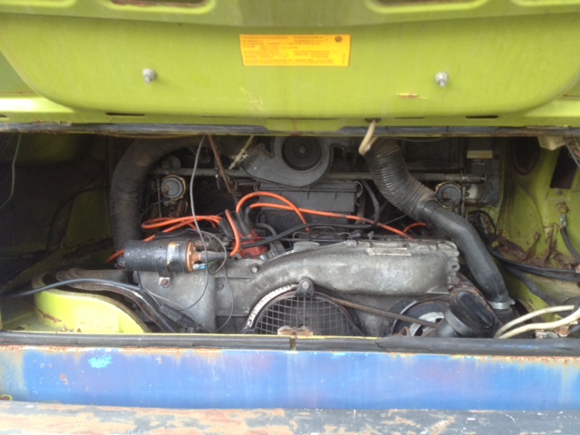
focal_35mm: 35
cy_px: 218
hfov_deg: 52.6
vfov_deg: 40.7
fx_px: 586
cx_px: 290
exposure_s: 1/20
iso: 100
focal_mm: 4.28
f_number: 2.4
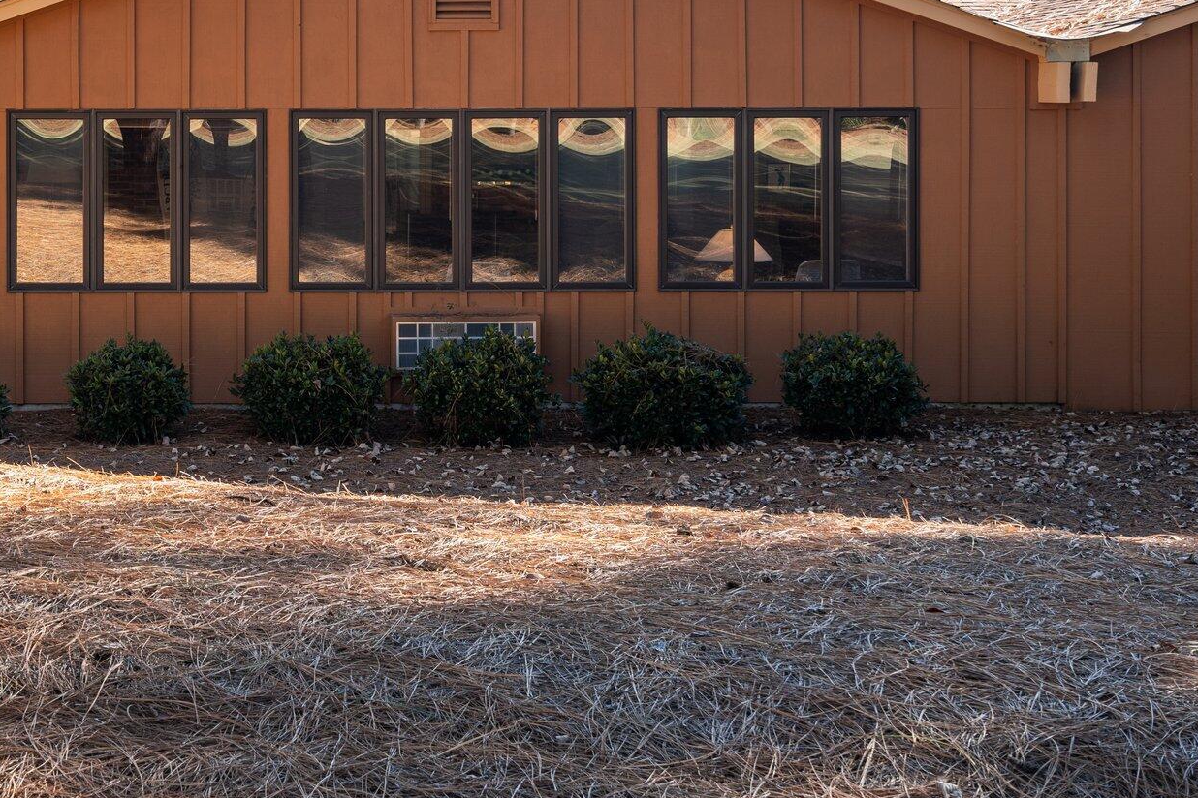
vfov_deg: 23.0
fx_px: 1930
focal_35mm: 58
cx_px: 276
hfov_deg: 33.7
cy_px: 144
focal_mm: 35
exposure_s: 1/40
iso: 100
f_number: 8
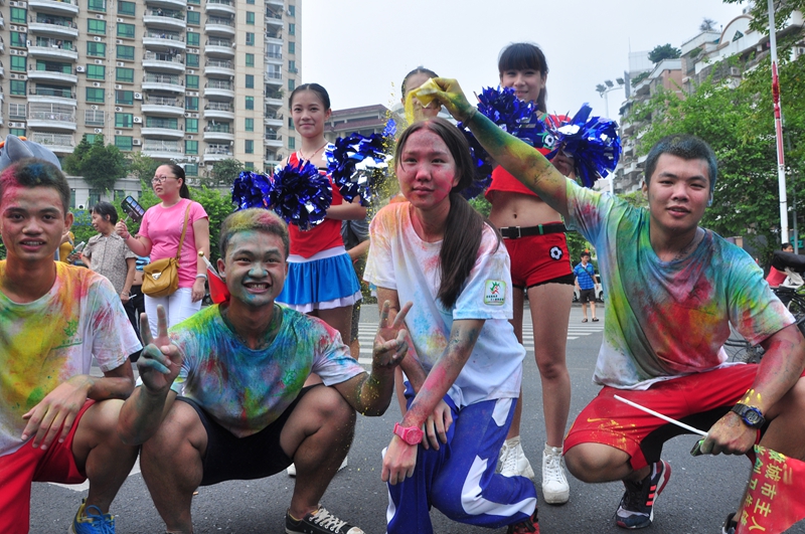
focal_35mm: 27
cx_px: 402
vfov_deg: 47.8
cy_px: 267
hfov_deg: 67.5
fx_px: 603
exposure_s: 1/400
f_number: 7.1
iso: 250
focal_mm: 18
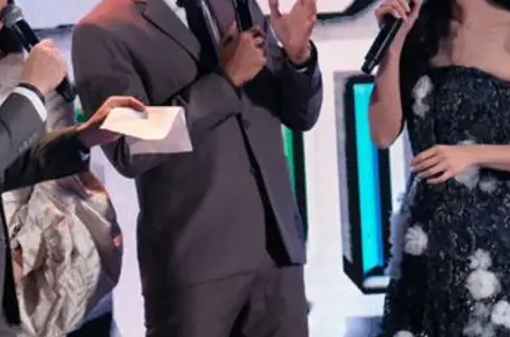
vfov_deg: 3.0
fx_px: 6432
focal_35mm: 455
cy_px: 114
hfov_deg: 4.5
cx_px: 352
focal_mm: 171.6
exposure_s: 1/500
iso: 12800
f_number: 6.4
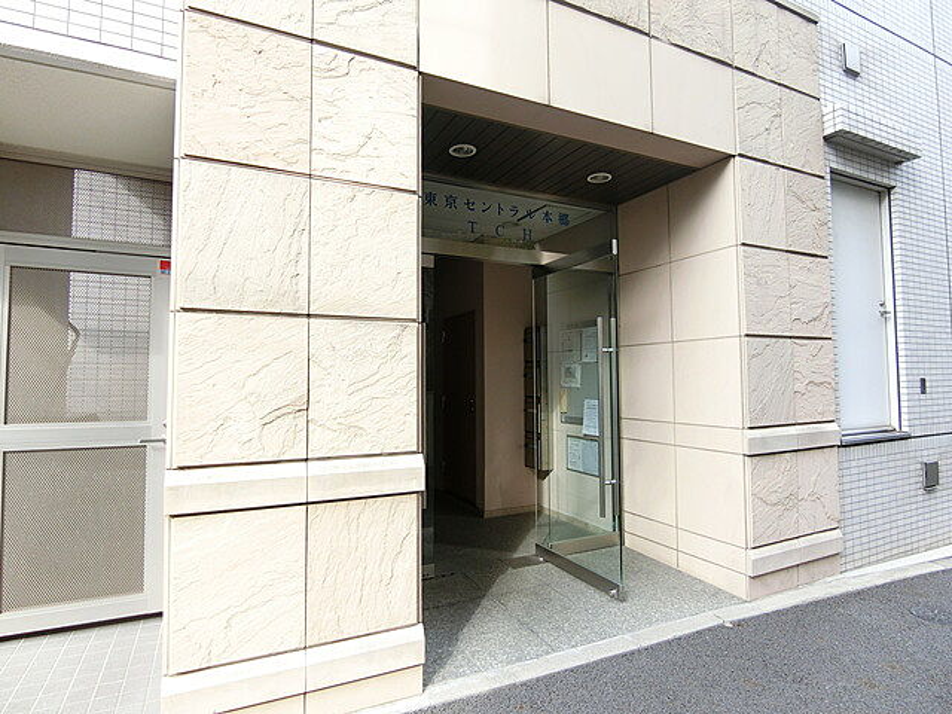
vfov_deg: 68.7
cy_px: 357
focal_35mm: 19
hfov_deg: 84.7
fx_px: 523
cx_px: 476
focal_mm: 4.06
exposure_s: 1/125
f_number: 2.7
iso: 80
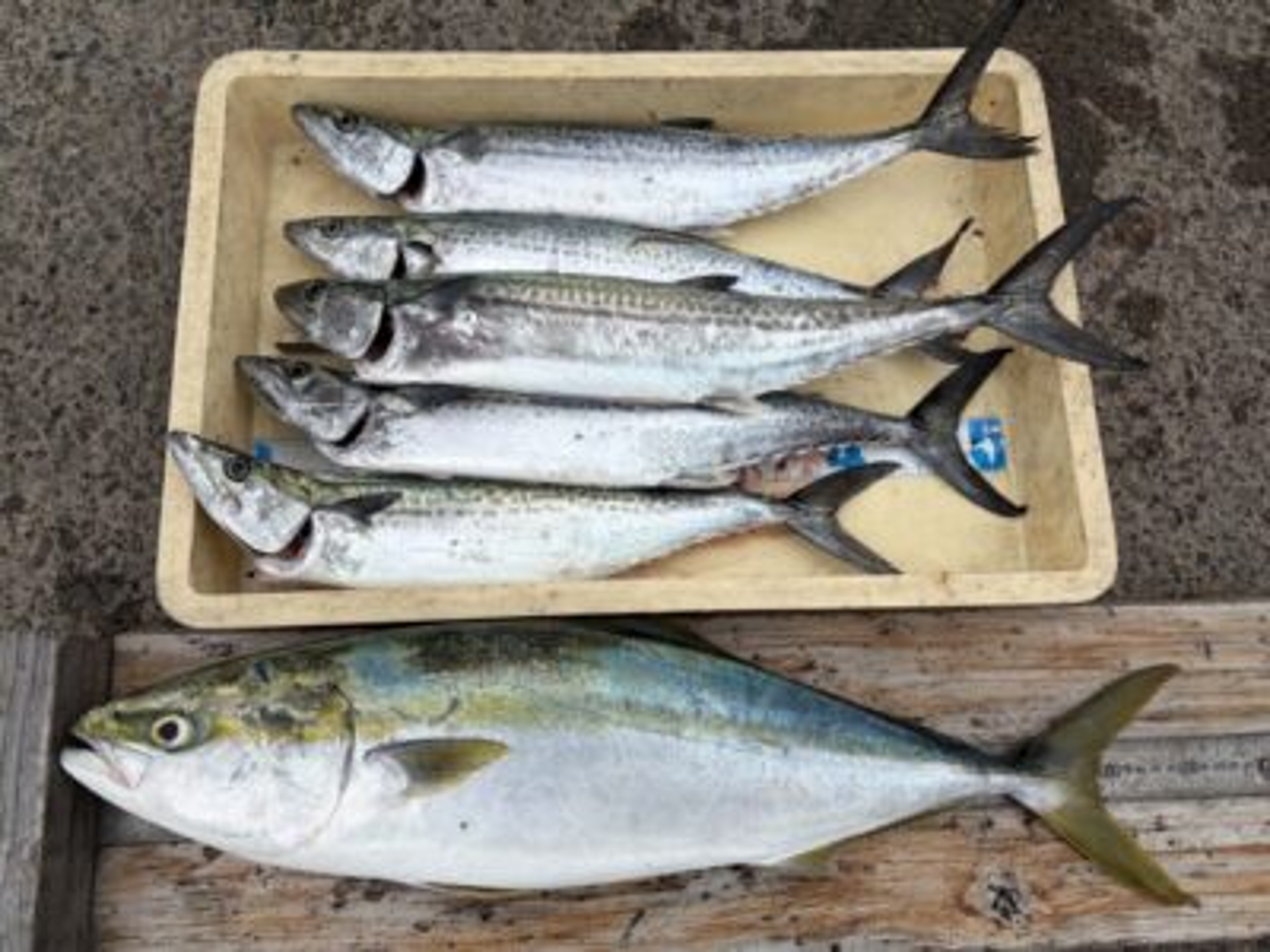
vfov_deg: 53.1
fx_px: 954
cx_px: 635
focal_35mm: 26
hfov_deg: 67.3
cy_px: 476
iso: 50
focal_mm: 5.96
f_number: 1.6
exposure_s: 1/2364
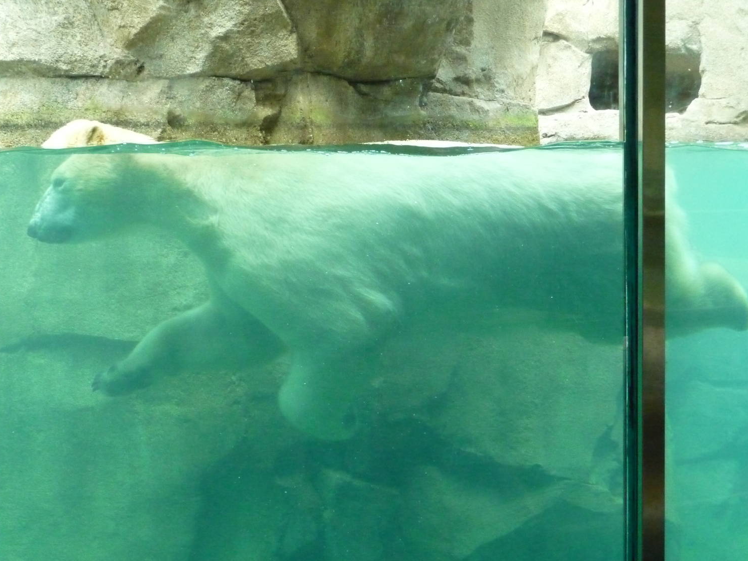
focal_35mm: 72
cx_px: 347
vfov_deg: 20.4
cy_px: 276
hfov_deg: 27.0
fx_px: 1556
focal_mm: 11.3
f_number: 4.5
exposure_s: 1/125
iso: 800
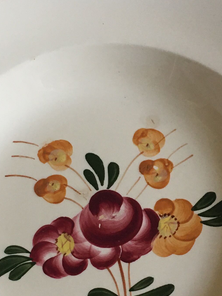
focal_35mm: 86
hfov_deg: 17.1
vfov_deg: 22.6
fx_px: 735
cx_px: 135
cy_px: 212
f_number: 2.2
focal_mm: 4.15
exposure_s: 1/33
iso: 125
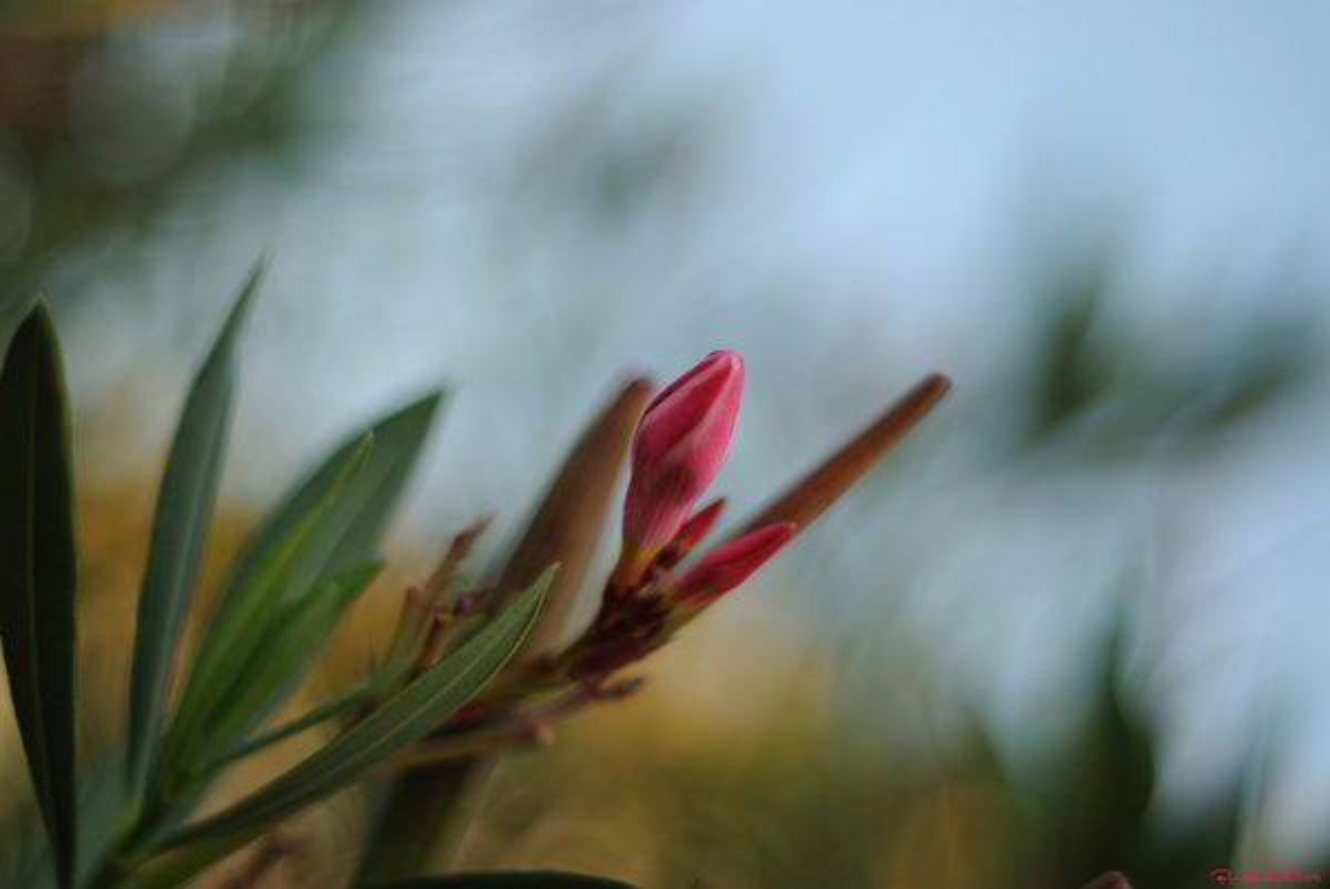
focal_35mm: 75
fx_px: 2773
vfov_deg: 18.2
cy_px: 444
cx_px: 665
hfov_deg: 27.0
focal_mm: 50
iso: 100
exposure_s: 1/1600
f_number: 1.8
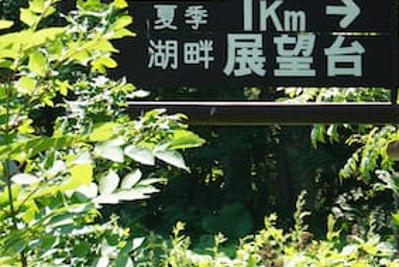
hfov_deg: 10.8
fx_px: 2111
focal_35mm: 190
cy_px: -52
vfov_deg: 7.2
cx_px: 333
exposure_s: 1/80
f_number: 7.1
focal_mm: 45
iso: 100
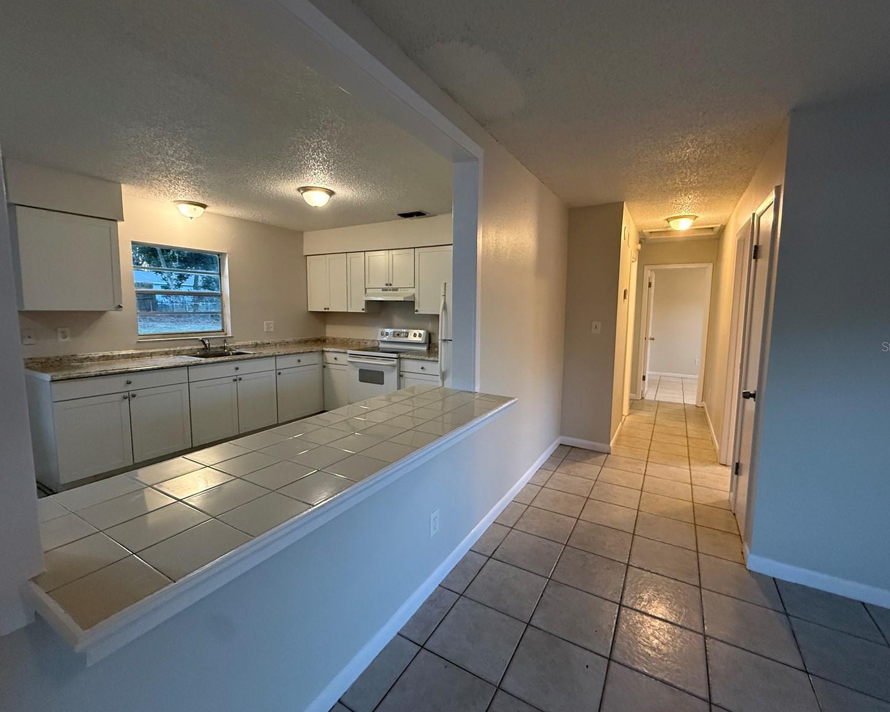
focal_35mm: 15
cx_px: 451
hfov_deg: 96.8
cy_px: 346
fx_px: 395
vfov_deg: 84.0
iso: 640
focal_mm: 2.22
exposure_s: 1/120
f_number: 2.2
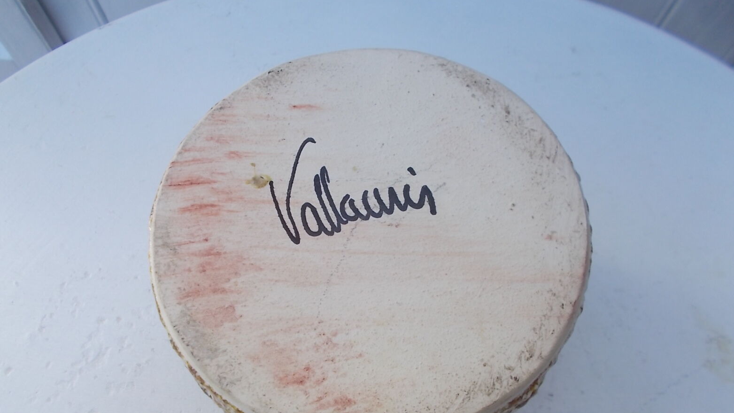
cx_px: 361
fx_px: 564
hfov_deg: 66.1
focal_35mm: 29
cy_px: 269
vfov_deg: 39.8
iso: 80
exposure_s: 1/320
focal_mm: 4.6
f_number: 3.2
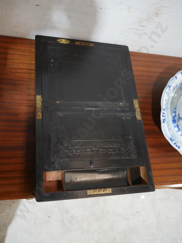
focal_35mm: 30
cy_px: 122
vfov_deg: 59.9
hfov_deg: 46.8
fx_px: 210
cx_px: 91
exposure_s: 1/60
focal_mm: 15
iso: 640
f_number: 3.6
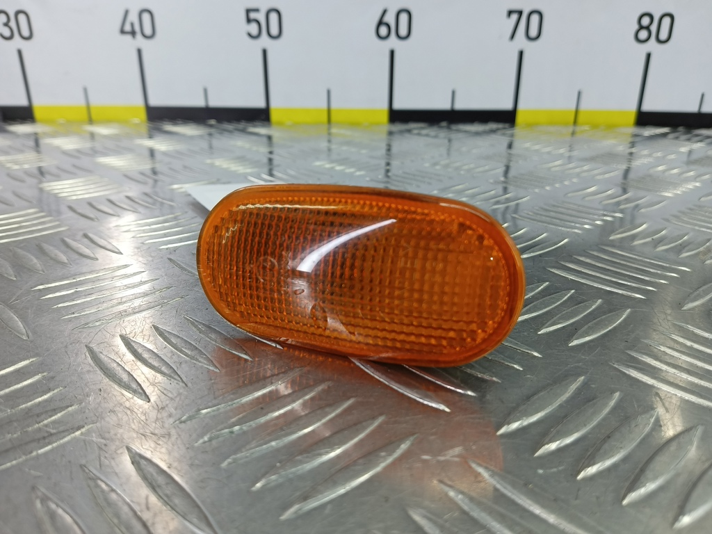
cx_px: 356
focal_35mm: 23
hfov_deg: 73.9
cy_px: 267
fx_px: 473
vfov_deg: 58.9
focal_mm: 4.11
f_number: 1.6
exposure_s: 1/50
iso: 107
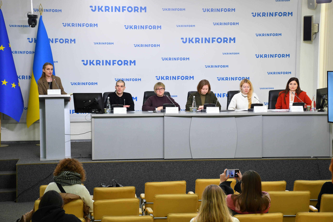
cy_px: 111
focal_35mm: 78
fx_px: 721
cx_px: 166
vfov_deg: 17.5
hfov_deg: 26.0
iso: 720
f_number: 5.6
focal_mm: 52
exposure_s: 1/60
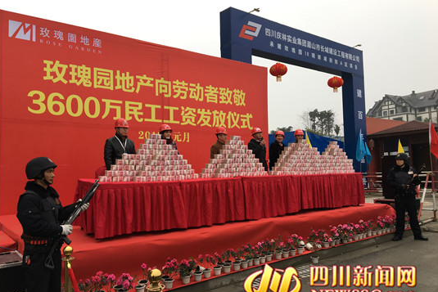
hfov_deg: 60.3
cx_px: 219
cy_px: 155
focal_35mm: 31
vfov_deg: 42.3
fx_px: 377
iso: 25
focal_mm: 4.15
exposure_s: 1/119
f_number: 2.2
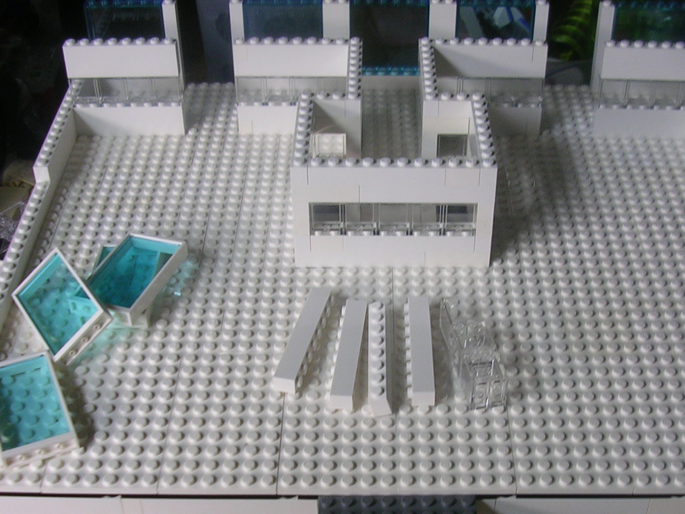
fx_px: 1088
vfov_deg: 26.4
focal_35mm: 55
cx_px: 380
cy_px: 342
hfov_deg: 34.9
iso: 50
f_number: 2.8
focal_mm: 5.8
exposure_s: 1/39.7
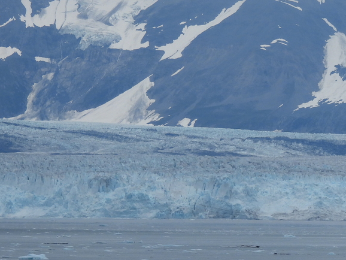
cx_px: 351
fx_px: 4870
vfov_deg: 3.1
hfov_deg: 4.1
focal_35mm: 487
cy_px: 112
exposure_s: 1/640
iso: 100
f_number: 4.5
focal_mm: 39.3
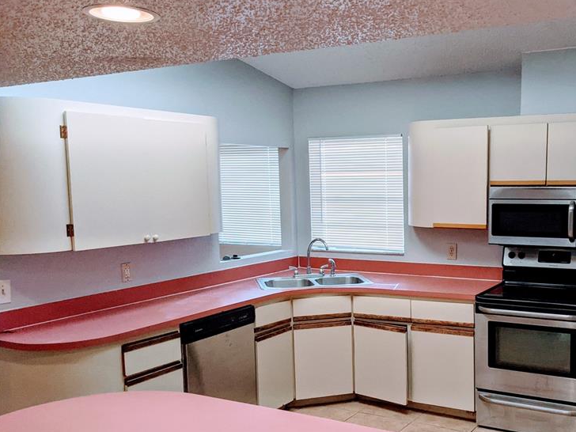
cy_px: 258
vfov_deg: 37.6
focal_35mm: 38
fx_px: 632
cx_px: 402
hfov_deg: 47.8
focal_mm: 4.38
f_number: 1.73
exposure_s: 1/1381
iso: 478
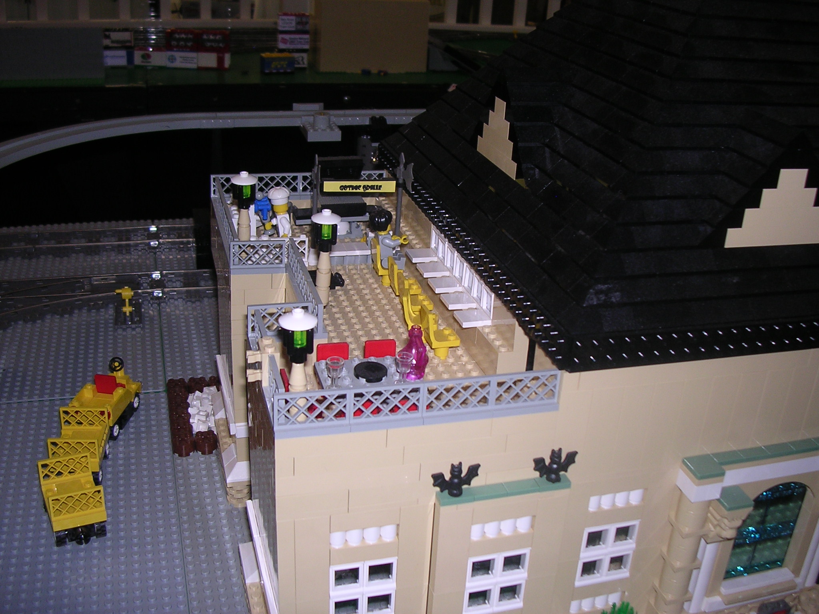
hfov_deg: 49.0
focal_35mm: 38
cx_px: 410
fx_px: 899
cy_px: 307
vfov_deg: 37.7
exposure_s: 1/60.1
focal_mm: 5.8
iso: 100
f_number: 2.8
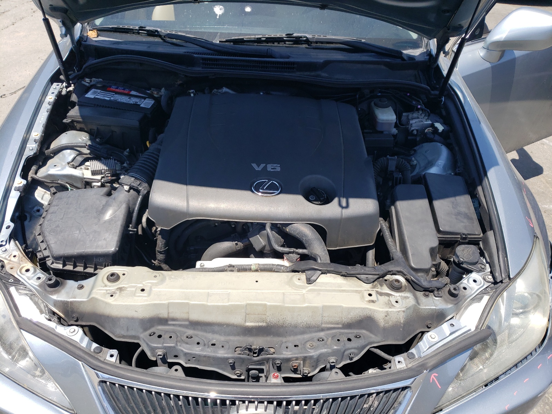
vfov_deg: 53.1
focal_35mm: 26
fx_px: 415
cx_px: 276
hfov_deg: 67.3
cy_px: 207
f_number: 1.5
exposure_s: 1/1667
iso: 50
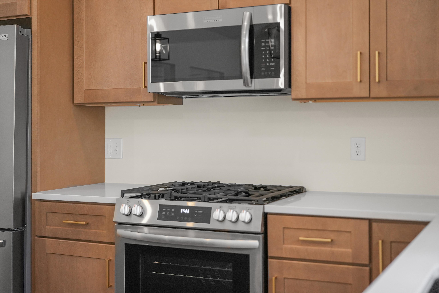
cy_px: 146
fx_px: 598
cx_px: 220
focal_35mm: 49
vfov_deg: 27.6
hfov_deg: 40.3
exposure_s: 1/800
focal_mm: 49
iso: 2000
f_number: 2.2
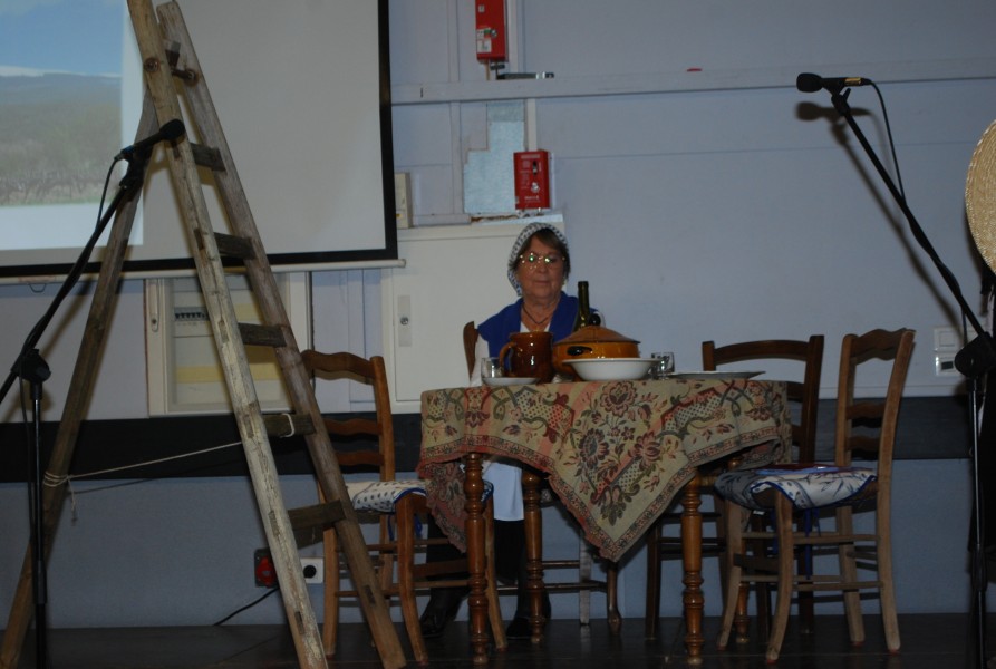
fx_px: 2288
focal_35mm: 82
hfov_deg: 24.6
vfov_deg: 16.6
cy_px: 334
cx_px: 498
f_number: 5.6
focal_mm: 55
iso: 400
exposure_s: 1/60
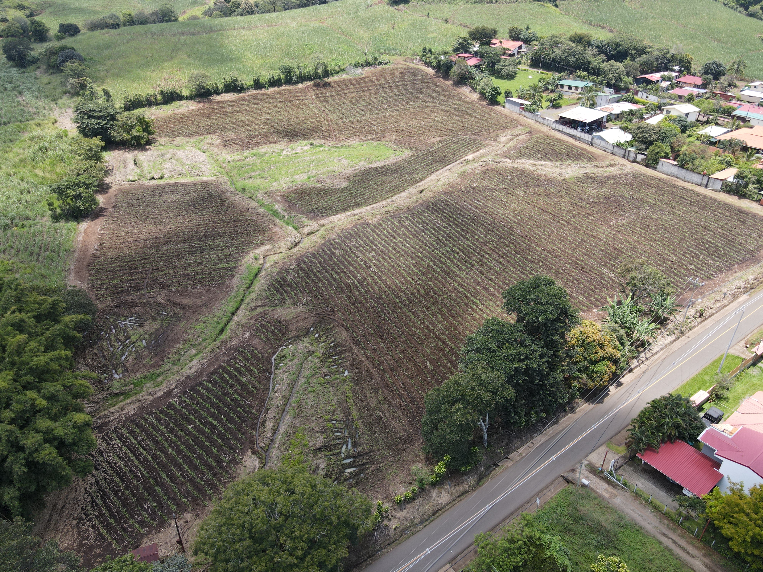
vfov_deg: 56.8
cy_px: 286
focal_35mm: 24
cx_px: 382
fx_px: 529
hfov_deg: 71.6
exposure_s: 1/240
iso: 100
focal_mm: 4.5
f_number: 2.8
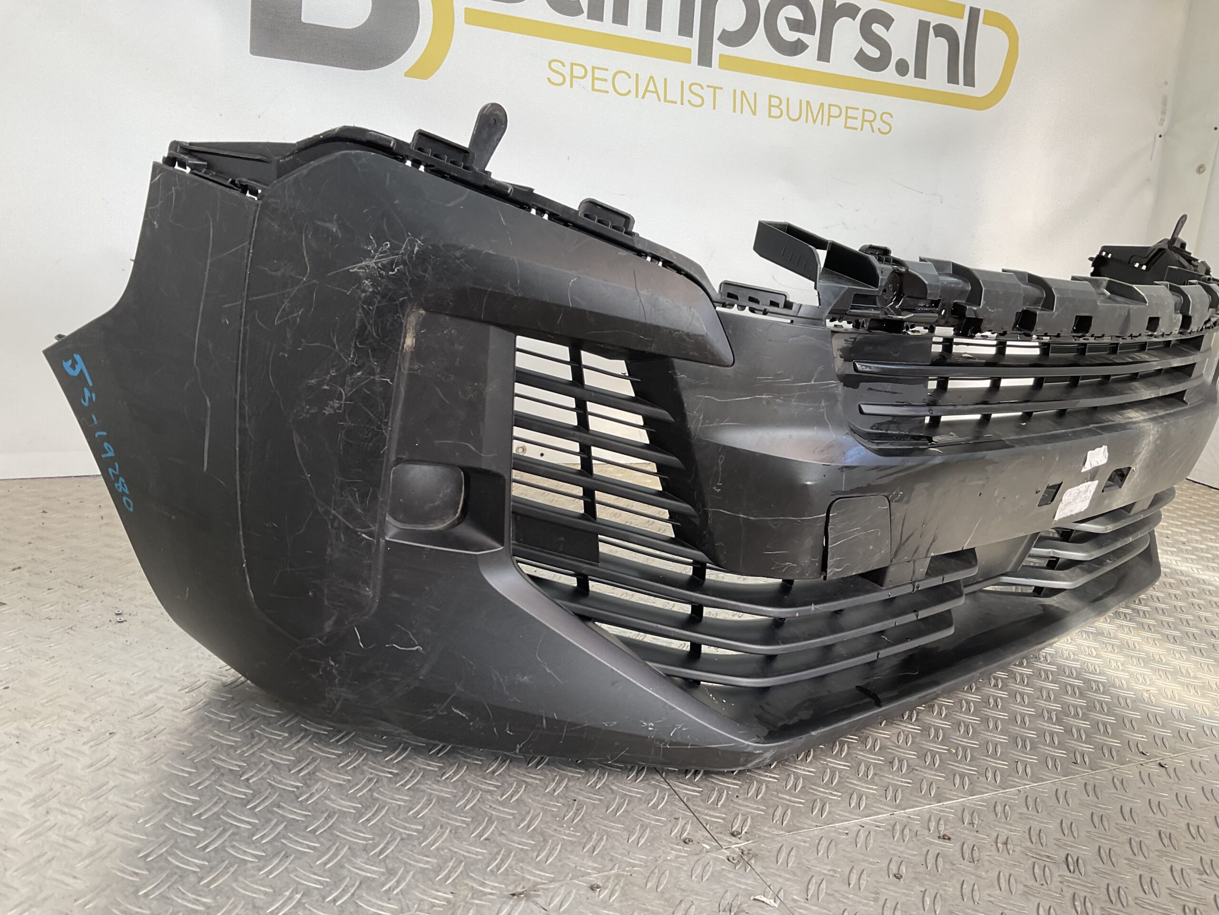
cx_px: 610
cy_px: 458
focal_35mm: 29
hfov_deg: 61.7
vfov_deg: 48.2
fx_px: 1021
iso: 16
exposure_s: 1/117
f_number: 1.8
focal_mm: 3
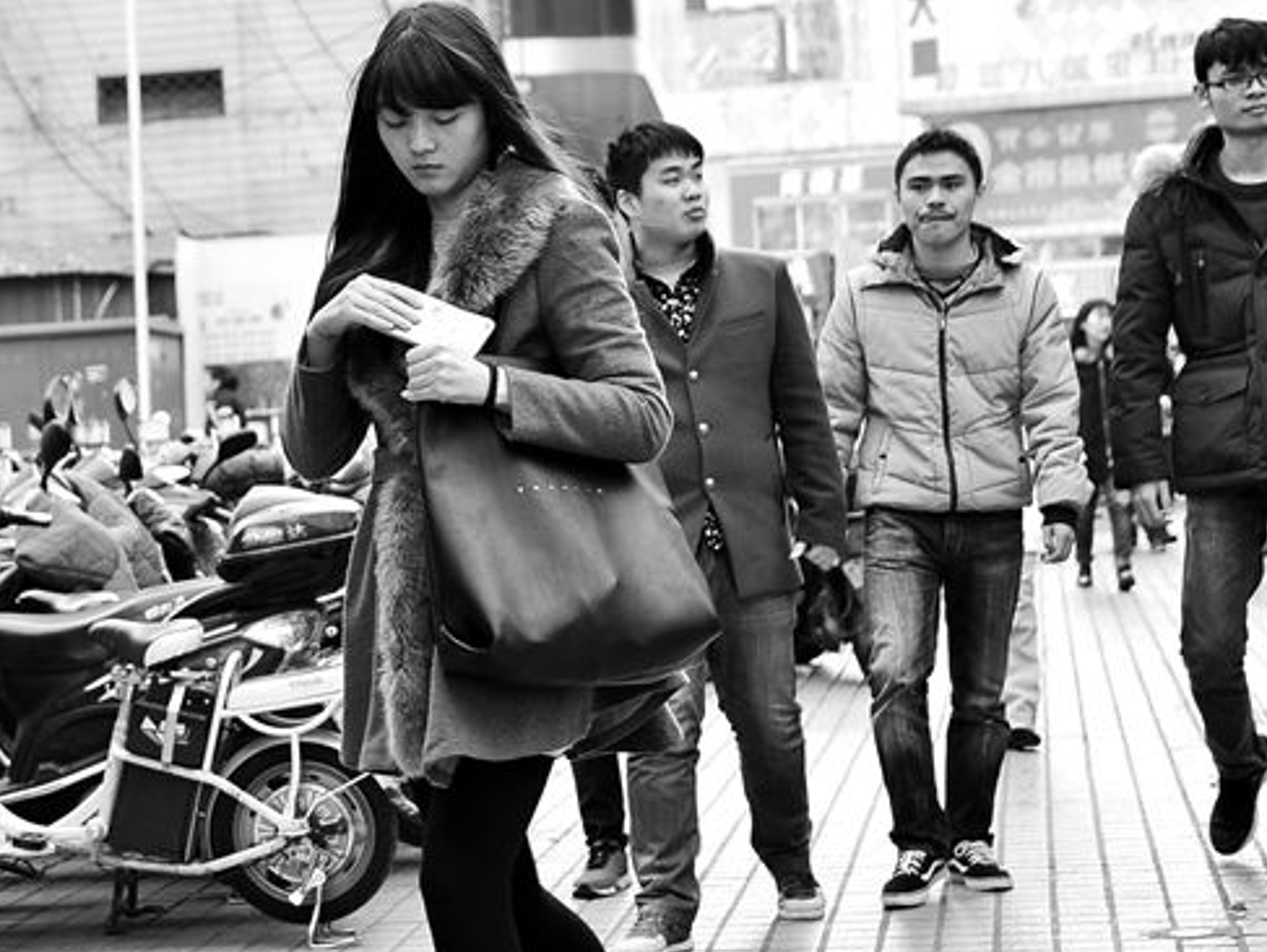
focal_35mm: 97
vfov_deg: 15.3
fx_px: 3553
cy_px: 525
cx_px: 206
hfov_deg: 19.9
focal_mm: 48
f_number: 4
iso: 400
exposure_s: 1/250
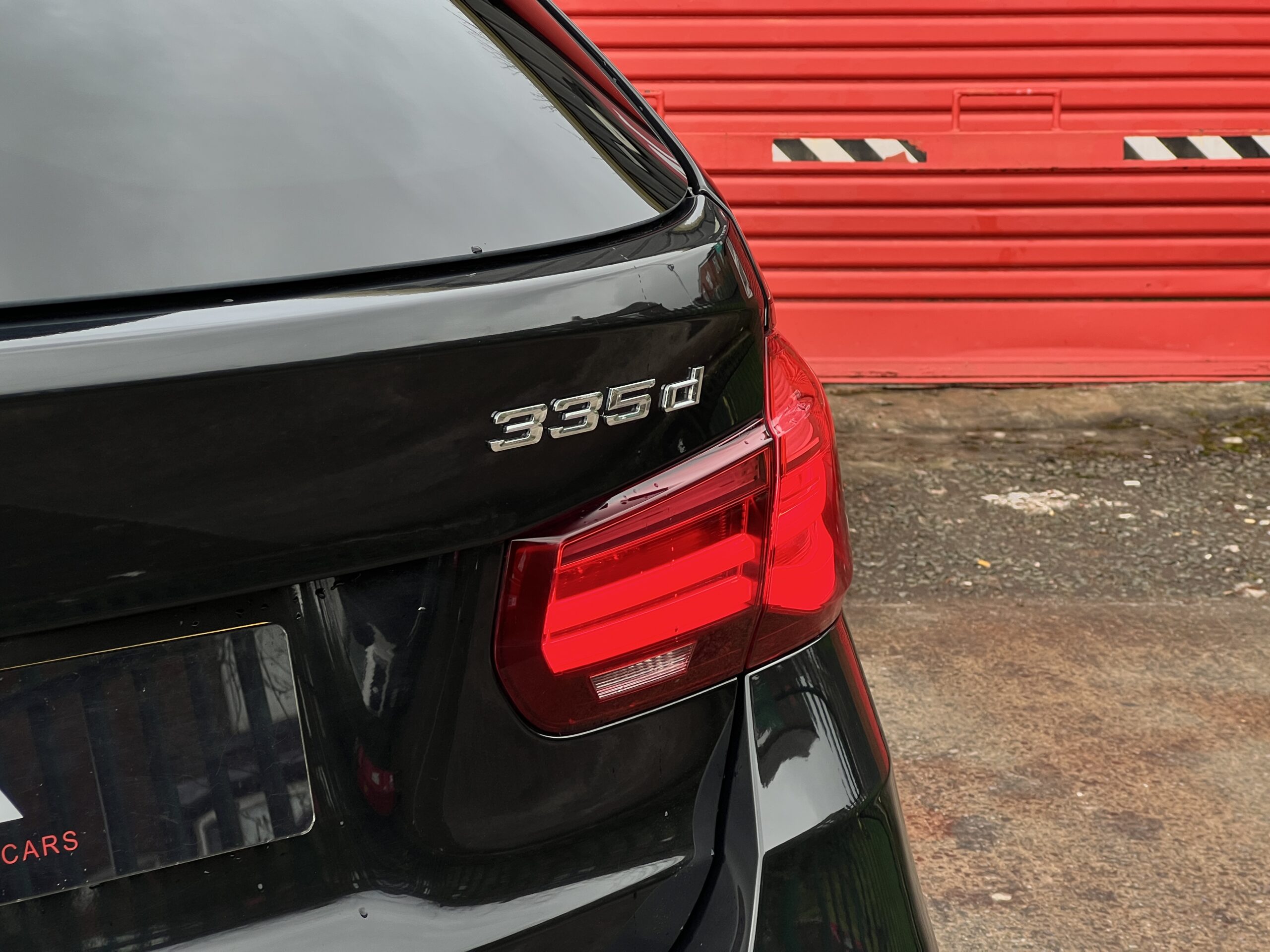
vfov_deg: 19.1
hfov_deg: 25.3
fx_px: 2825
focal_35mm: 77
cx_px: 635
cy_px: 476
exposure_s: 1/99
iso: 40
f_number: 2.8
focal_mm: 9
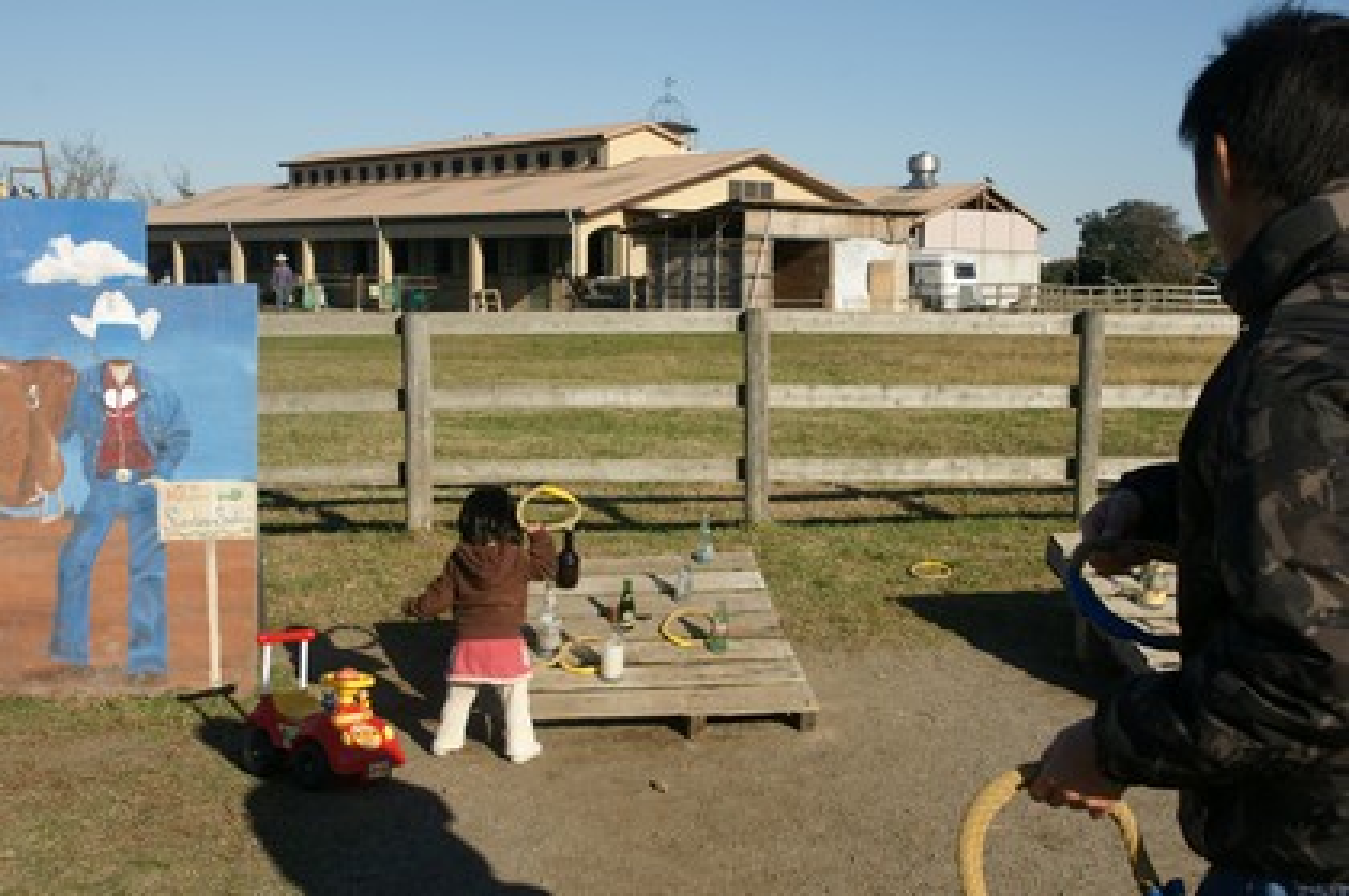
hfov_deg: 46.4
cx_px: 674
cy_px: 448
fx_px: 1572
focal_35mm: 42
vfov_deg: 31.8
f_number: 9
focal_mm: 28
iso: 200
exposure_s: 1/320
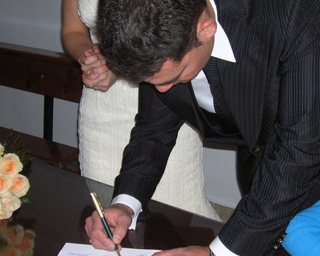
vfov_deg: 23.8
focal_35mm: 64
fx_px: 606
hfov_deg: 29.5
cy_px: 134
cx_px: 183
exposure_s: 1/60.1
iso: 50
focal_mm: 7
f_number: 3.1
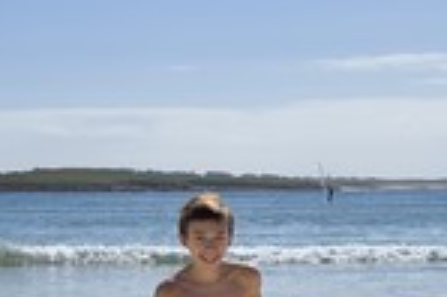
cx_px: 141
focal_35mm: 107
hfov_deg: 19.0
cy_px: 390
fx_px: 1327
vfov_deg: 12.4
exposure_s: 1/500
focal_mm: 38
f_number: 14
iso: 200
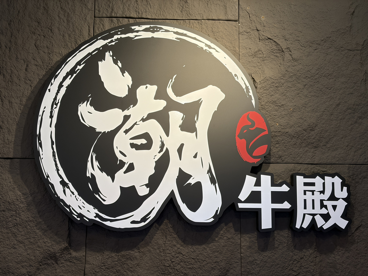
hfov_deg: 36.8
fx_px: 553
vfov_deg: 28.0
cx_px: 184
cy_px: 138
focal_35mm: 52
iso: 64
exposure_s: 1/60
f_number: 1.6
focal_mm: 5.96
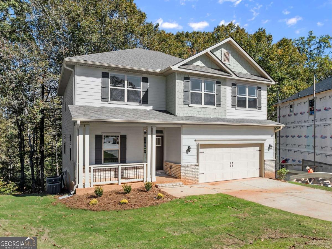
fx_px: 230
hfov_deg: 71.6
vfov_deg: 56.8
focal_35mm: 24
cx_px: 166
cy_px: 124
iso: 110
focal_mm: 12.29
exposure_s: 1/60
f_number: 2.8
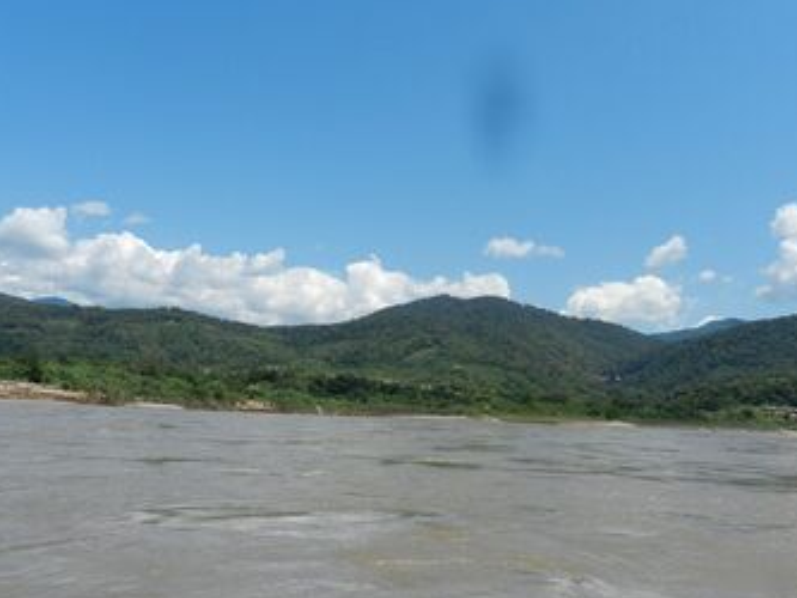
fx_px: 691
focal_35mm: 30
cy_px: 299
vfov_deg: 46.8
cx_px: 469
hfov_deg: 59.6
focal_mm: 4.5
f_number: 3.5
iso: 160
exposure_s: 1/2000
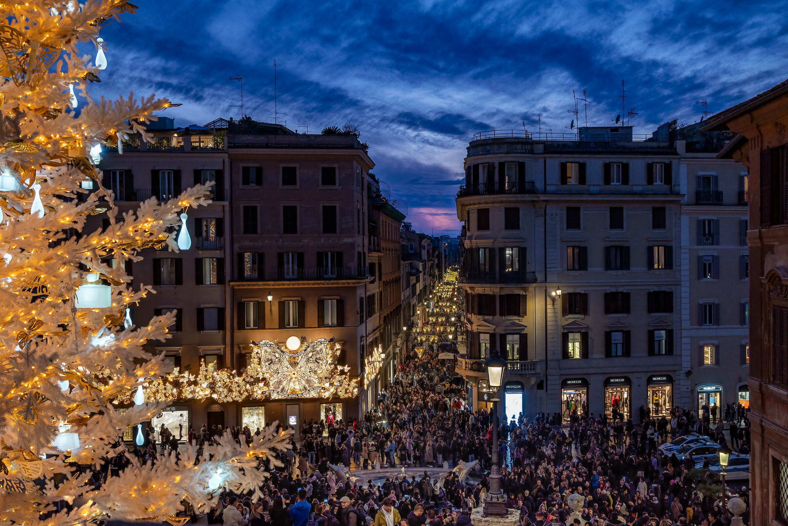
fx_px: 788
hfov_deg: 53.1
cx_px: 394
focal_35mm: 36
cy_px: 263
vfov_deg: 36.9
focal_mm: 36
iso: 640
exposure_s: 1/40
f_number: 8
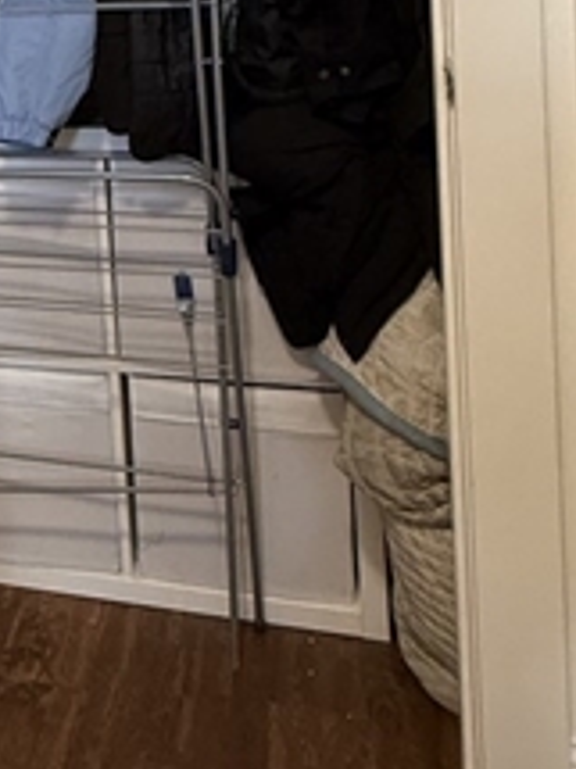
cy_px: -61
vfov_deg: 33.6
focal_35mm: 50
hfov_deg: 26.2
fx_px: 1110
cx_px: -97
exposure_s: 1/60
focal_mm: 2.22
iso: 400
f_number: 2.2
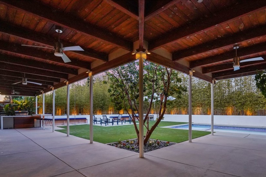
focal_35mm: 20
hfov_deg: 83.8
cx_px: 144
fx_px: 148
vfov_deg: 61.2
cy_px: 109
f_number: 7.1
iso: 10000
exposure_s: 1/30
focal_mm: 16
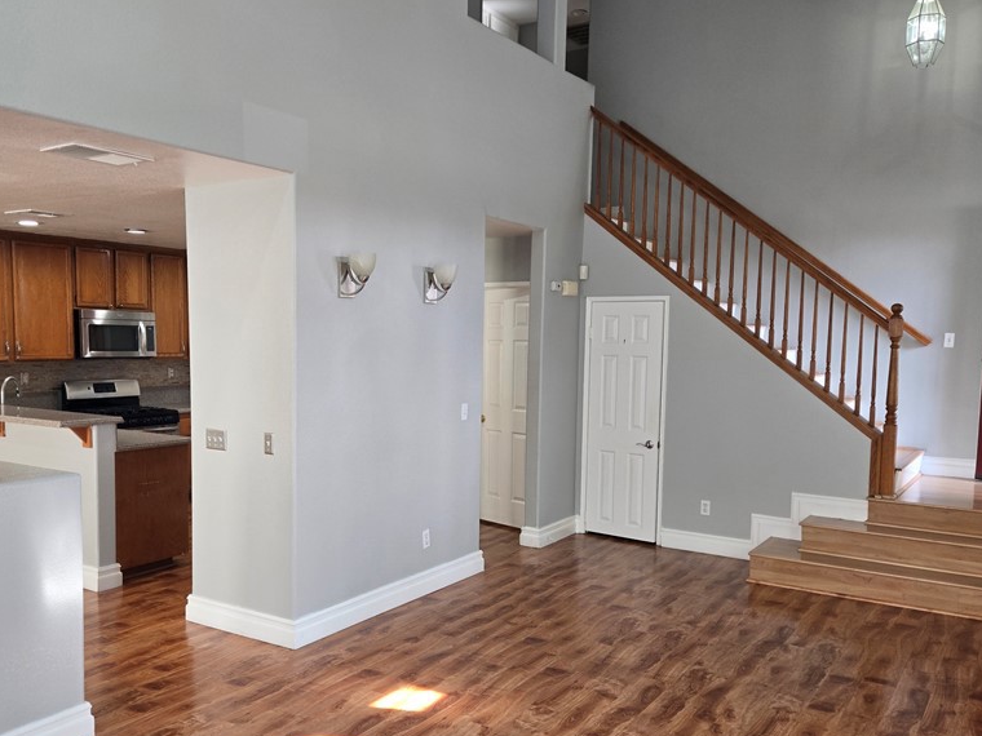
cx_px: 428
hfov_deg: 58.2
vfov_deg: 45.3
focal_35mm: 31
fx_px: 879
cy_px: 422
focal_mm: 5.4
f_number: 1.8
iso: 100
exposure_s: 1/120
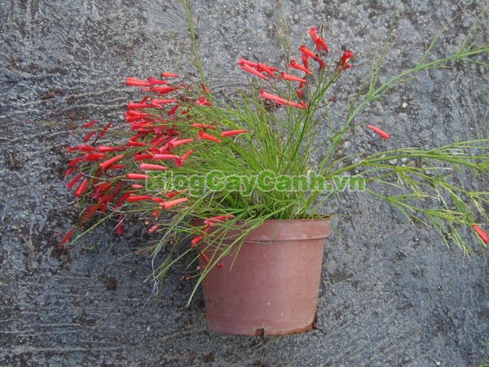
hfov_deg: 30.7
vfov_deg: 23.3
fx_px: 890
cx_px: 244
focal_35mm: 63
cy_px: 184
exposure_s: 1/50
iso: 64
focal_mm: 11.7
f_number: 4
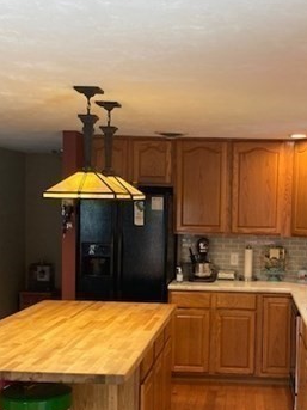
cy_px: 253
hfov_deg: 29.3
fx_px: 580
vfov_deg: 38.7
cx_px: 223
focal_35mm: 49
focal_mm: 3.99
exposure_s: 1/60
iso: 125
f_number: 1.8
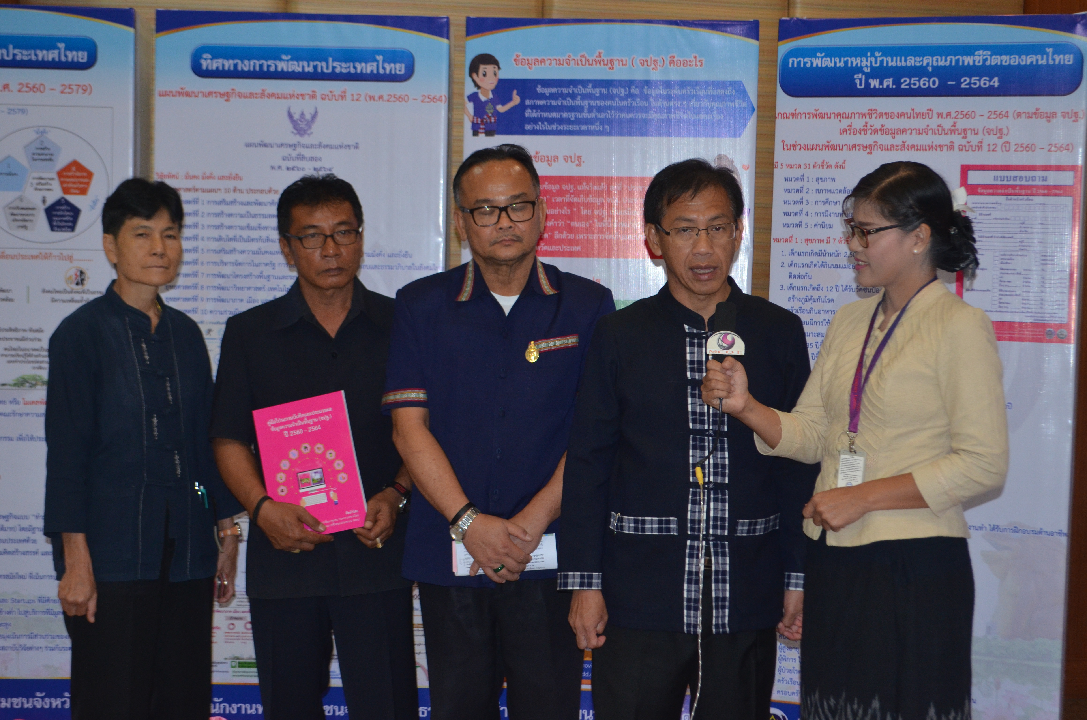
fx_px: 1718
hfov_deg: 35.1
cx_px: 544
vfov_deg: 23.7
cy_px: 360
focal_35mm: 57
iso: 800
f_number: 5
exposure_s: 1/60
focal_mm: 38
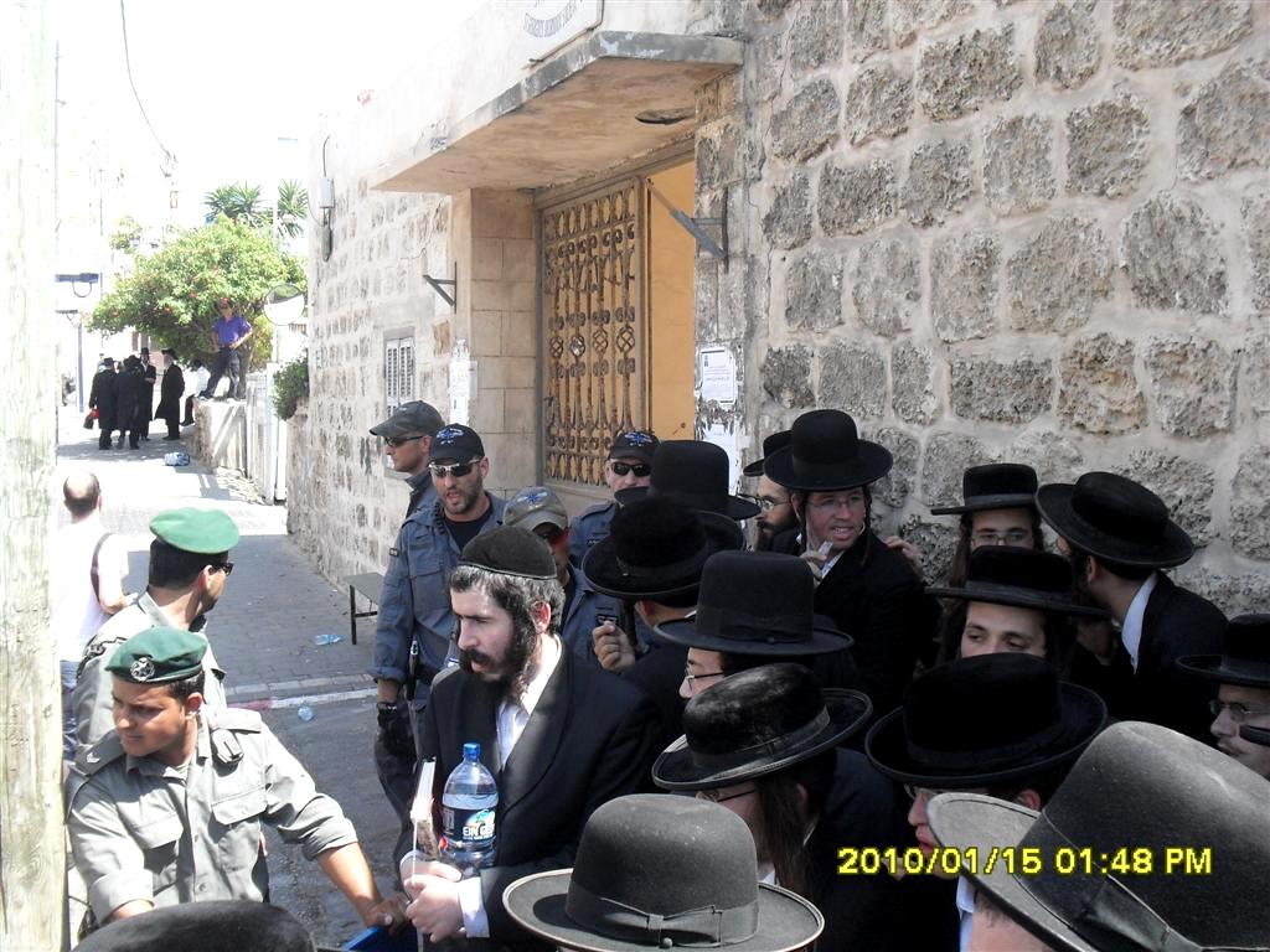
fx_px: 1394
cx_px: 635
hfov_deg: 49.0
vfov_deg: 37.7
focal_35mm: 38
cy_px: 476
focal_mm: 6.3
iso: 80
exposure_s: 1/250
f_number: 2.8
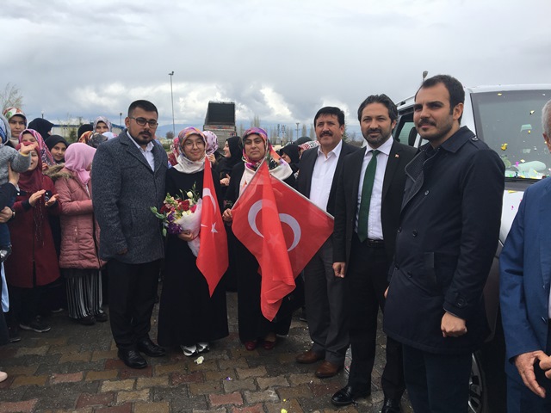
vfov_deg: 48.2
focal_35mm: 29
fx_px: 462
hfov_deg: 61.7
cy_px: 206
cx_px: 276
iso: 25
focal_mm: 4.15
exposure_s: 1/1637
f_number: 2.2
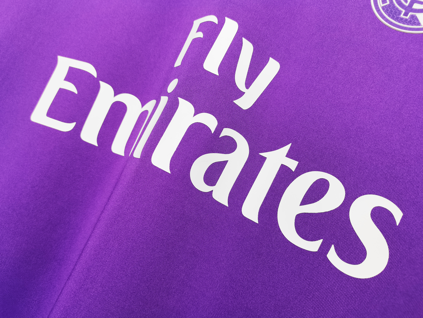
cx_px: 212
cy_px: 159
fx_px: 318
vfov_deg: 53.1
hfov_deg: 67.3
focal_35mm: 26
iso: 80
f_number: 1.8
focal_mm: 5.58
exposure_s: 1/100
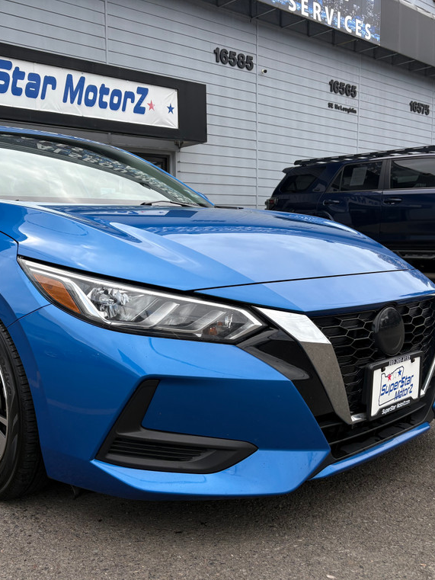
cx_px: 125
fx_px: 586
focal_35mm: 35
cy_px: 292
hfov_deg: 39.9
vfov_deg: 52.6
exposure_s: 1/907
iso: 50
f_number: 1.6
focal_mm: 5.96
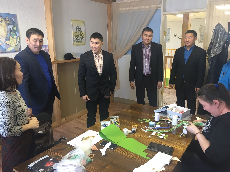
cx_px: 115
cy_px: 86
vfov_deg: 48.2
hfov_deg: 61.7
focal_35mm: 29
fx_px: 193
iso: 100
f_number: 2.2
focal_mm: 4.15
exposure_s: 1/33
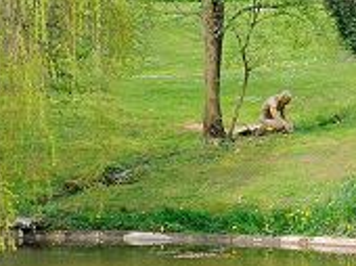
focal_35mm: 237
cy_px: 183
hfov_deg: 8.4
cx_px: 208
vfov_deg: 6.2
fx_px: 2437
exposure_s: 1/160
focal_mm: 35
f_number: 8
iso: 200
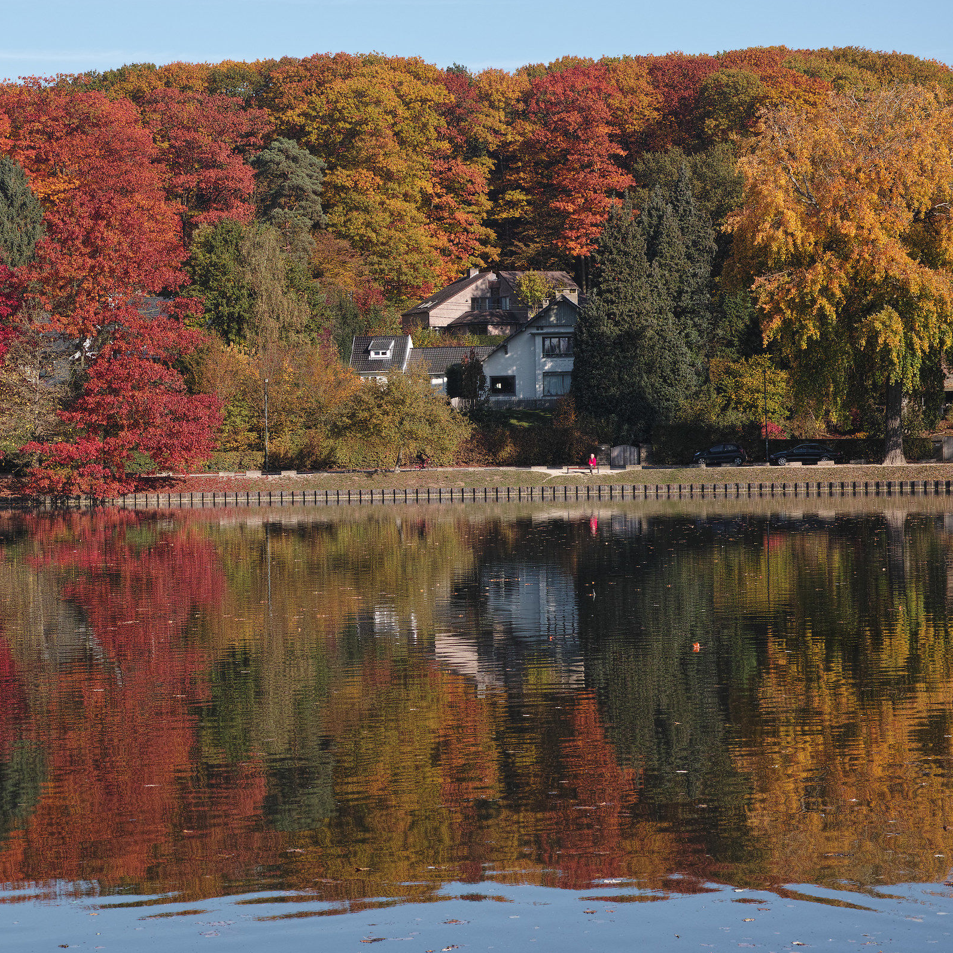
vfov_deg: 18.1
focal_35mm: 96
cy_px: 476
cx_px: 257
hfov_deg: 18.0
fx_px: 2990
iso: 100
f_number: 8
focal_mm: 50
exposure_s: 1/125
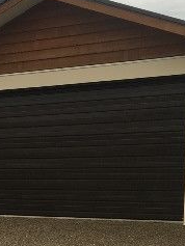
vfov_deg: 19.6
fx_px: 669
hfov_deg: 15.4
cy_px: 300
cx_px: -11
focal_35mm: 94
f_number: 2.2
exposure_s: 1/217
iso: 25
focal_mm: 4.15
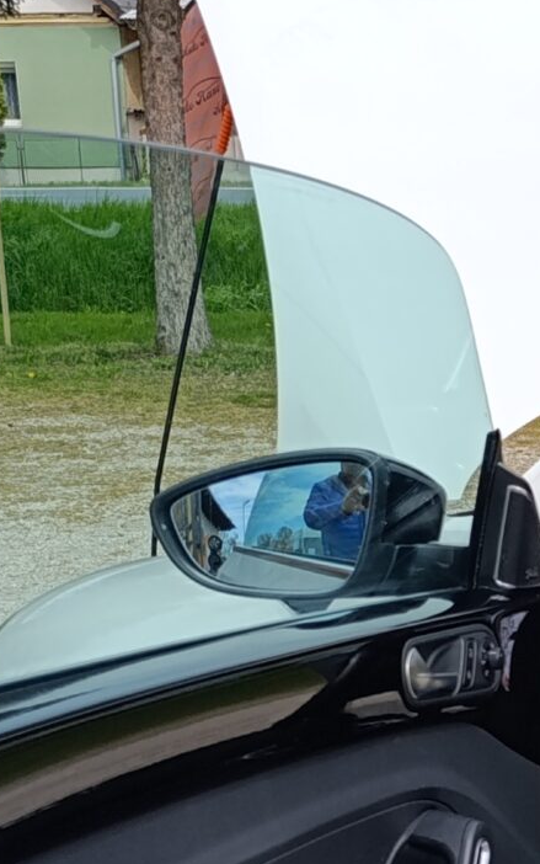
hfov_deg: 13.6
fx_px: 2095
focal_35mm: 89
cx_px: 870
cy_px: 718
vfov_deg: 22.9
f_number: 1.6
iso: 50
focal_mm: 6.14
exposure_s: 1/450
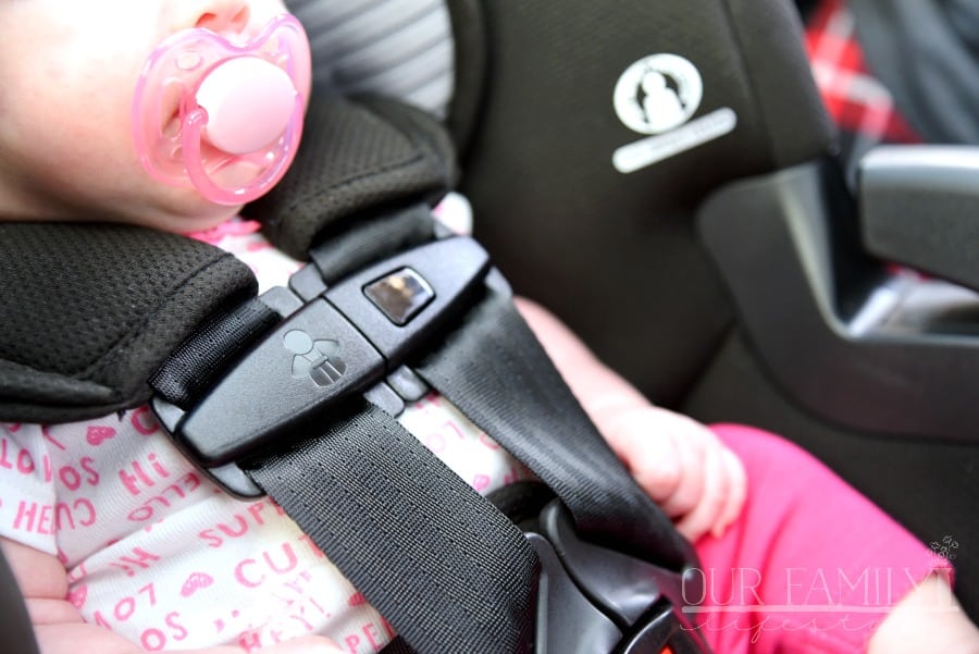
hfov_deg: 34.5
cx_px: 490
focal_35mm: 58
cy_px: 327
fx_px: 1578
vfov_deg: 23.4
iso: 720
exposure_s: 1/60
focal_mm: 58
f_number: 4
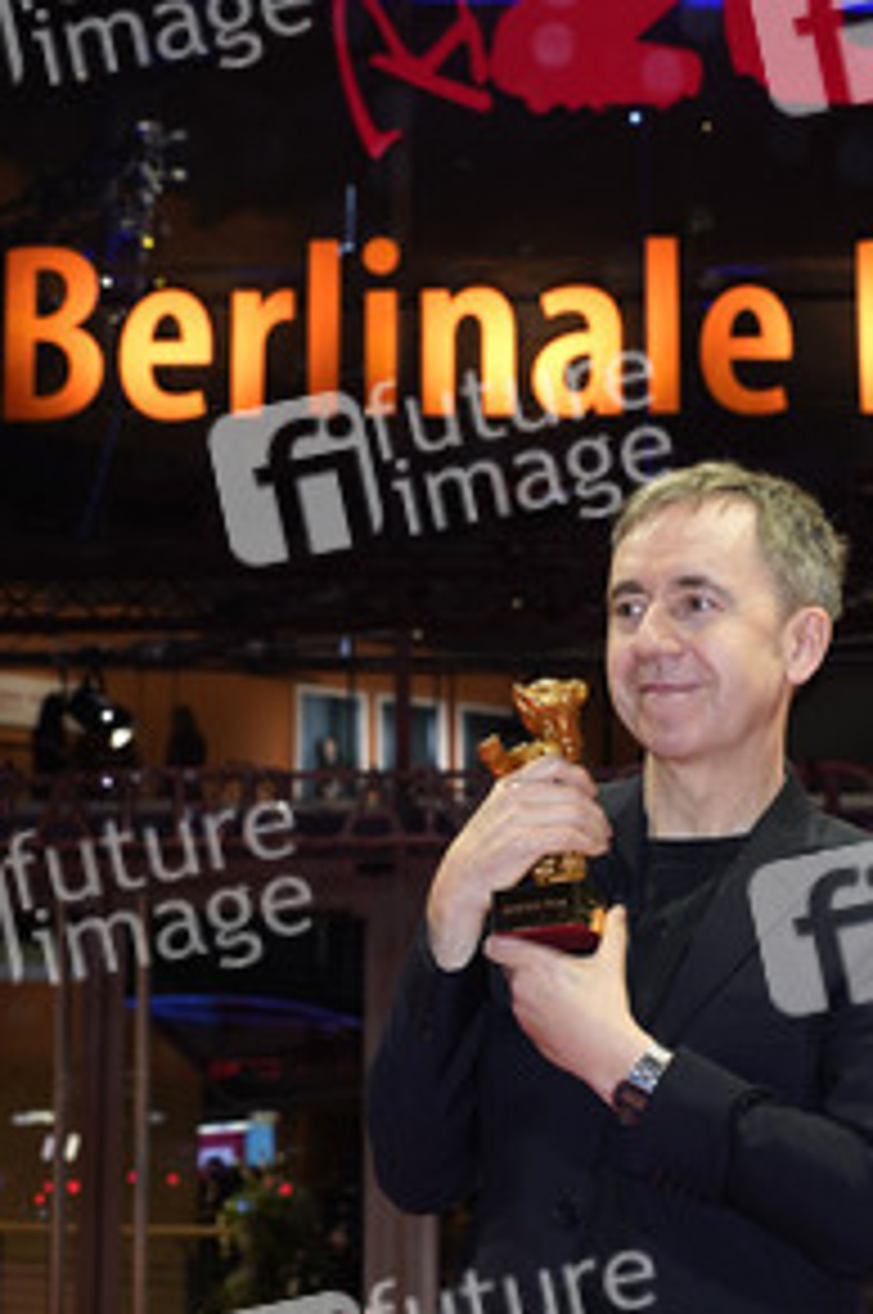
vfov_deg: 27.4
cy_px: 684
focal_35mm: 74
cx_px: 572
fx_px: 2698
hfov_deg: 18.3
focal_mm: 54
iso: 1250
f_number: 6.3
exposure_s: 1/160
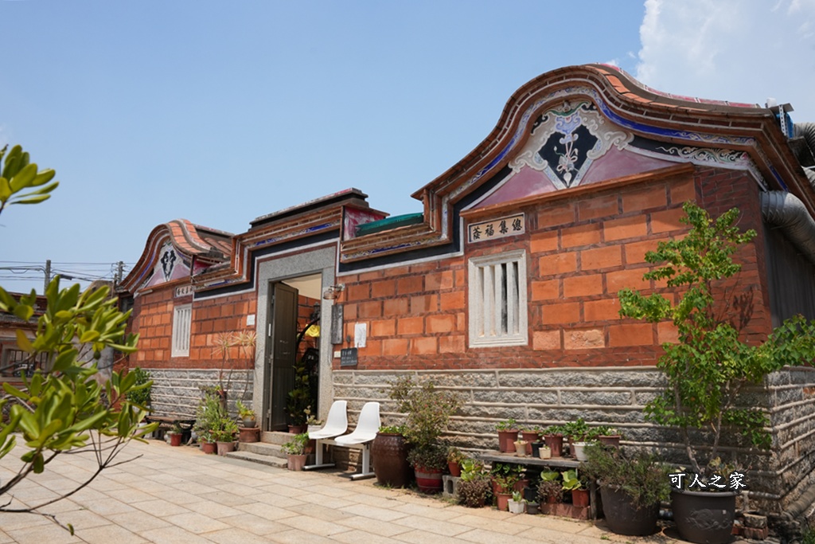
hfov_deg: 73.7
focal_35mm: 24
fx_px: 543
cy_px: 272
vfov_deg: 53.1
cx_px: 408
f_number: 9
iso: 1250
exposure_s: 1/3200
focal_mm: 24
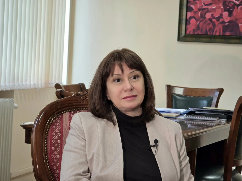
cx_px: 121
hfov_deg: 17.1
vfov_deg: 12.9
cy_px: 90
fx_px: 804
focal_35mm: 115
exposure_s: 1/101
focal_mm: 18.6
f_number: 3.4
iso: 320
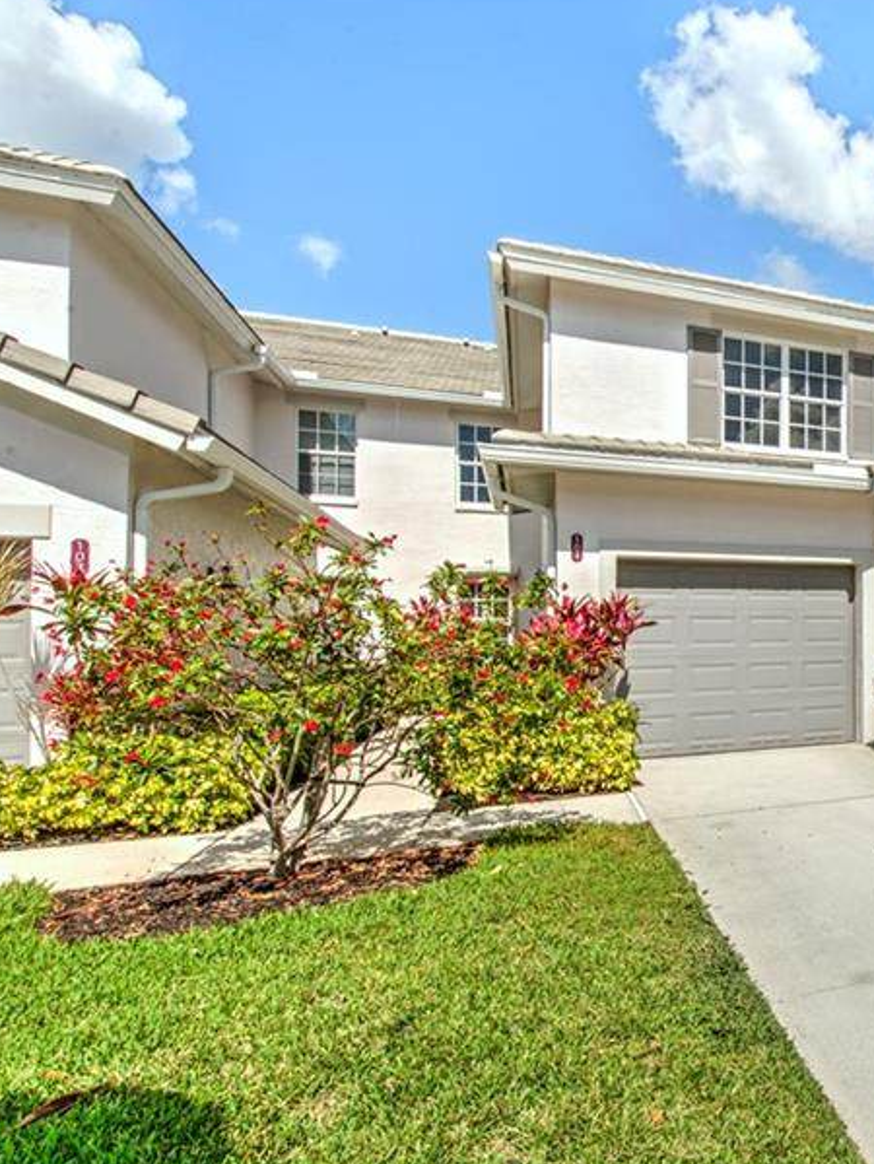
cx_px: 932
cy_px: 634
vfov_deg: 73.7
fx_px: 773
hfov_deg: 46.0
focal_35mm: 23
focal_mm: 14
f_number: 20
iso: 250
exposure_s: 1/125
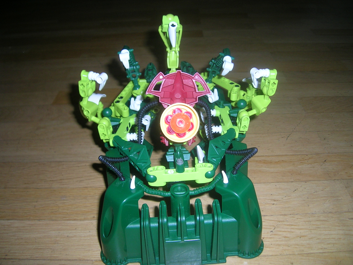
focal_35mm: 35
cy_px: 132
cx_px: 176
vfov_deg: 40.7
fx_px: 357
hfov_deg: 52.6
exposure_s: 1/60.1
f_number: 2.8
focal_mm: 5.4
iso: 50
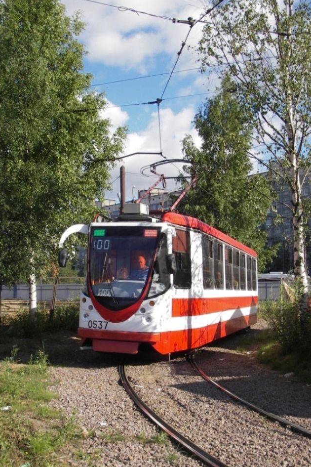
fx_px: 544
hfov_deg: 31.8
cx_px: 129
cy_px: 247
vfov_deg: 46.4
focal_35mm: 42
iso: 50
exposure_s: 1/125
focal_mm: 6.3
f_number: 6.6
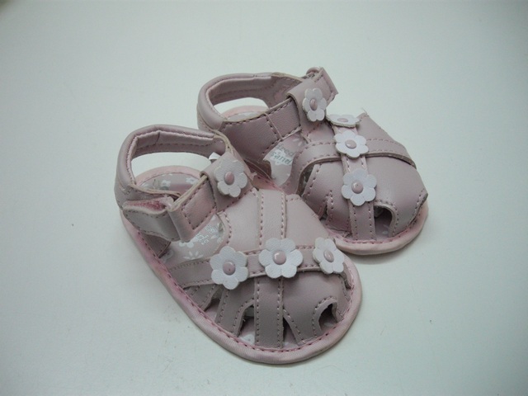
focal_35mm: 38
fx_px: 580
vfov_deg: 37.7
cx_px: 264
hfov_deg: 49.0
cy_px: 198
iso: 400
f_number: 2.8
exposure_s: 1/60
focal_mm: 7.9
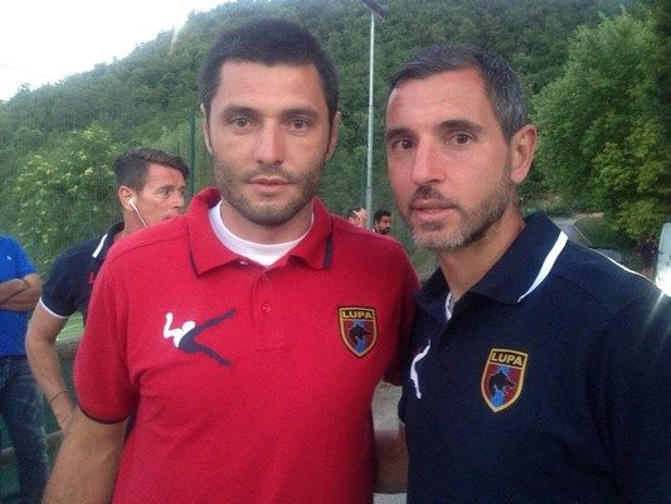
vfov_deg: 43.0
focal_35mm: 33
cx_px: 336
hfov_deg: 55.3
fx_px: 640
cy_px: 252
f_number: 2.4
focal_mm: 4.12
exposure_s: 1/15
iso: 500
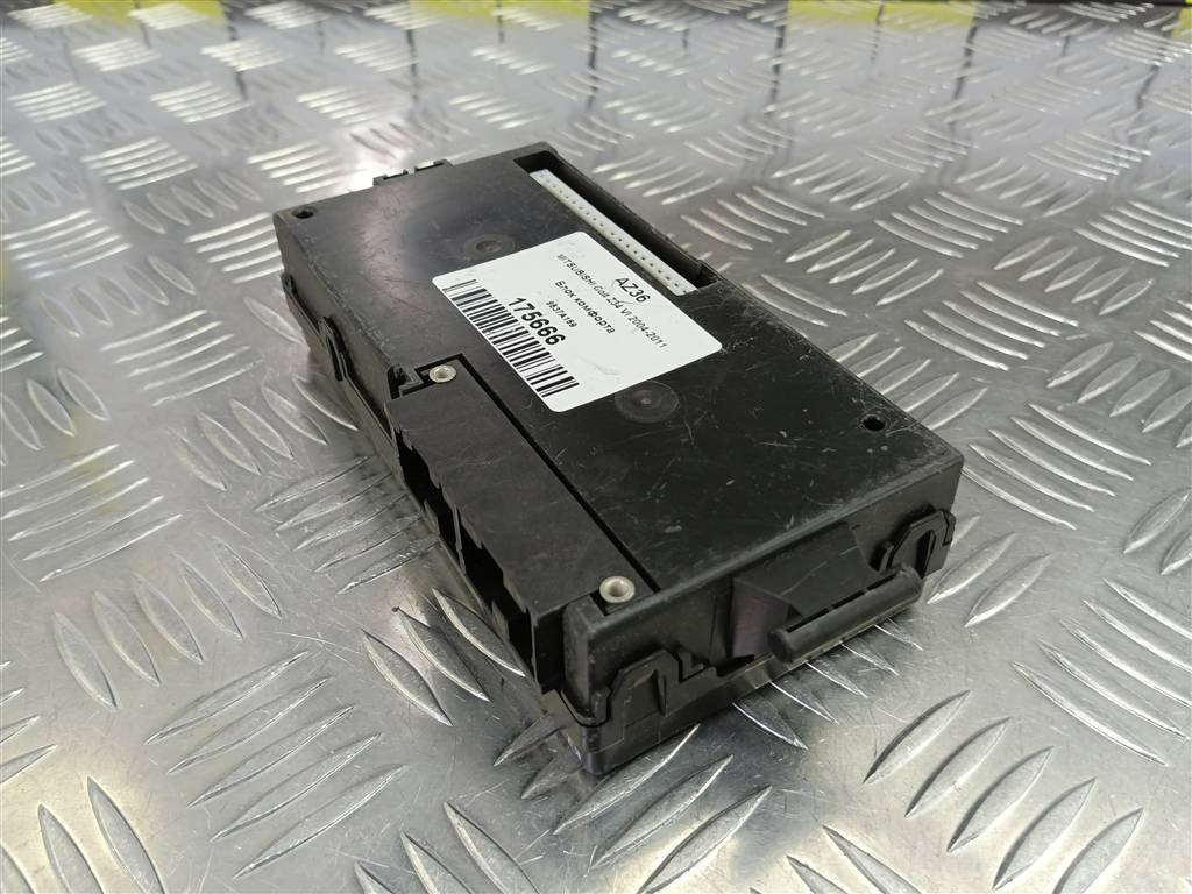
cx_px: 596
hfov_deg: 65.3
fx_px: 930
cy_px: 447
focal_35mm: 27
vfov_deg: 51.4
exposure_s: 1/50
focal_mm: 4.11
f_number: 1.6
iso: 156
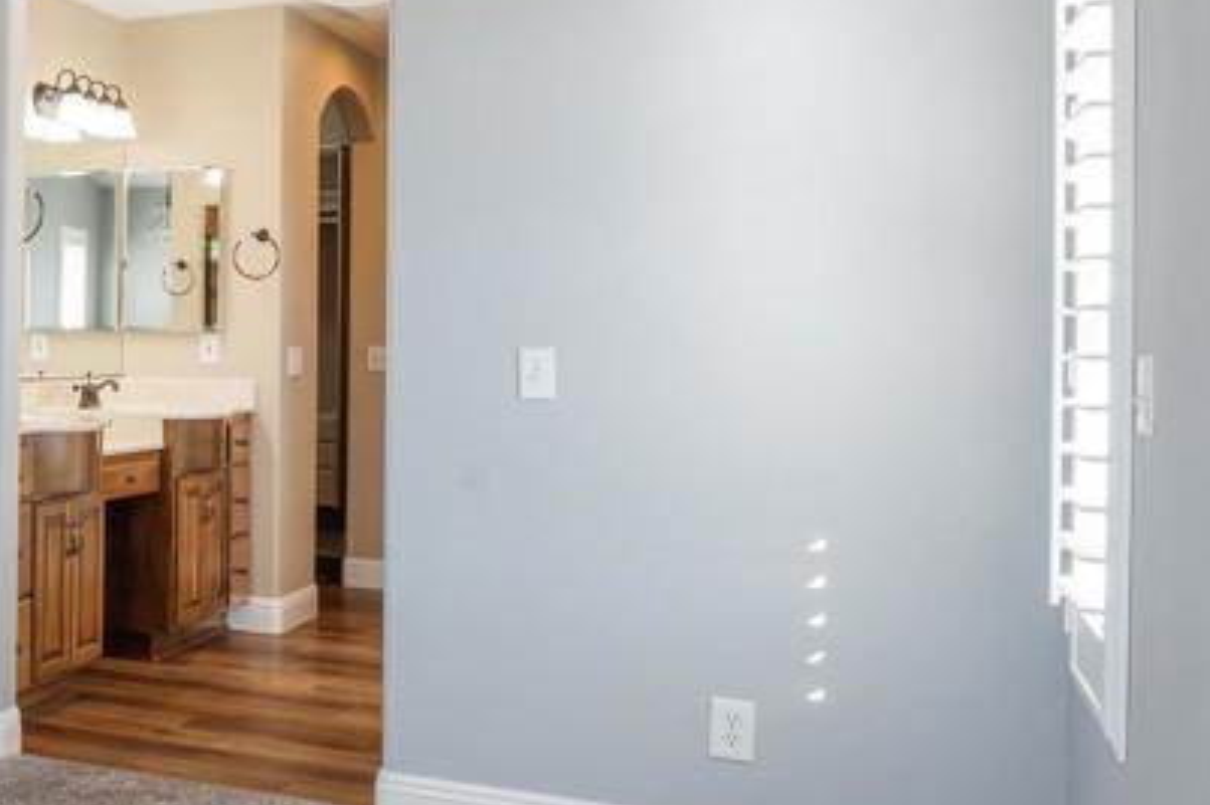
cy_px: 315
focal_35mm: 48
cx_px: -320
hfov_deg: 32.2
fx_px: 1623
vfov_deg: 27.8
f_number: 9
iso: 320
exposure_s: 1/13
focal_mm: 18.9
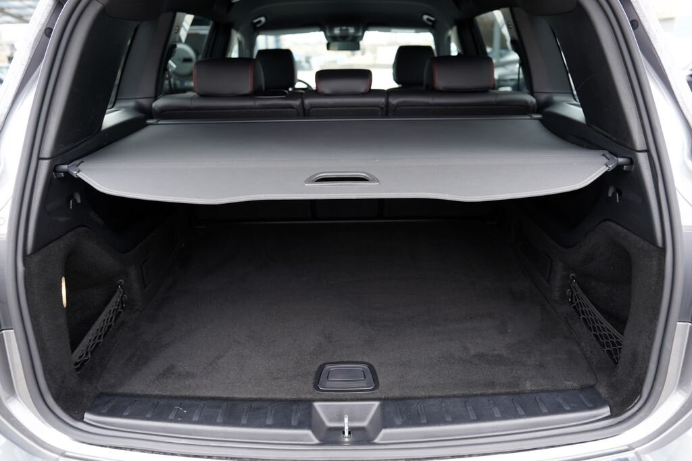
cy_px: 230
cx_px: 346
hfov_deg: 73.7
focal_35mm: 24
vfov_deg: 53.1
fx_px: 461
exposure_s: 1/50
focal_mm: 24
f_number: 3.5
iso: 100
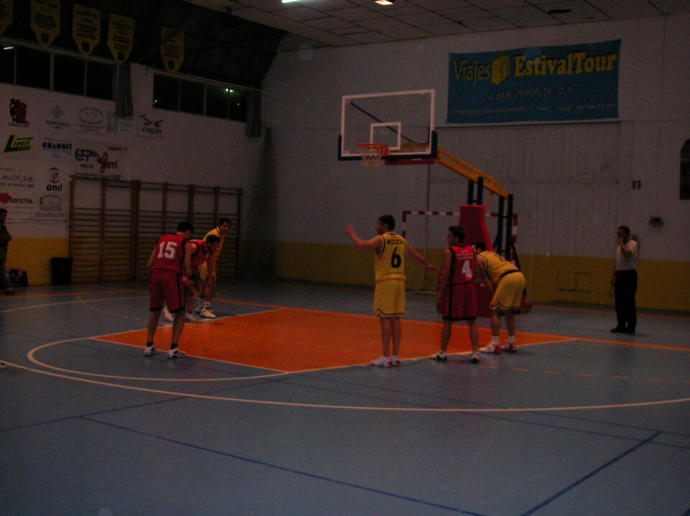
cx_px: 345
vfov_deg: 32.8
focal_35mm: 44
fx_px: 876
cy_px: 258
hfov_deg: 43.0
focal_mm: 7.3
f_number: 3.4
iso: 200
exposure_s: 1/33.1
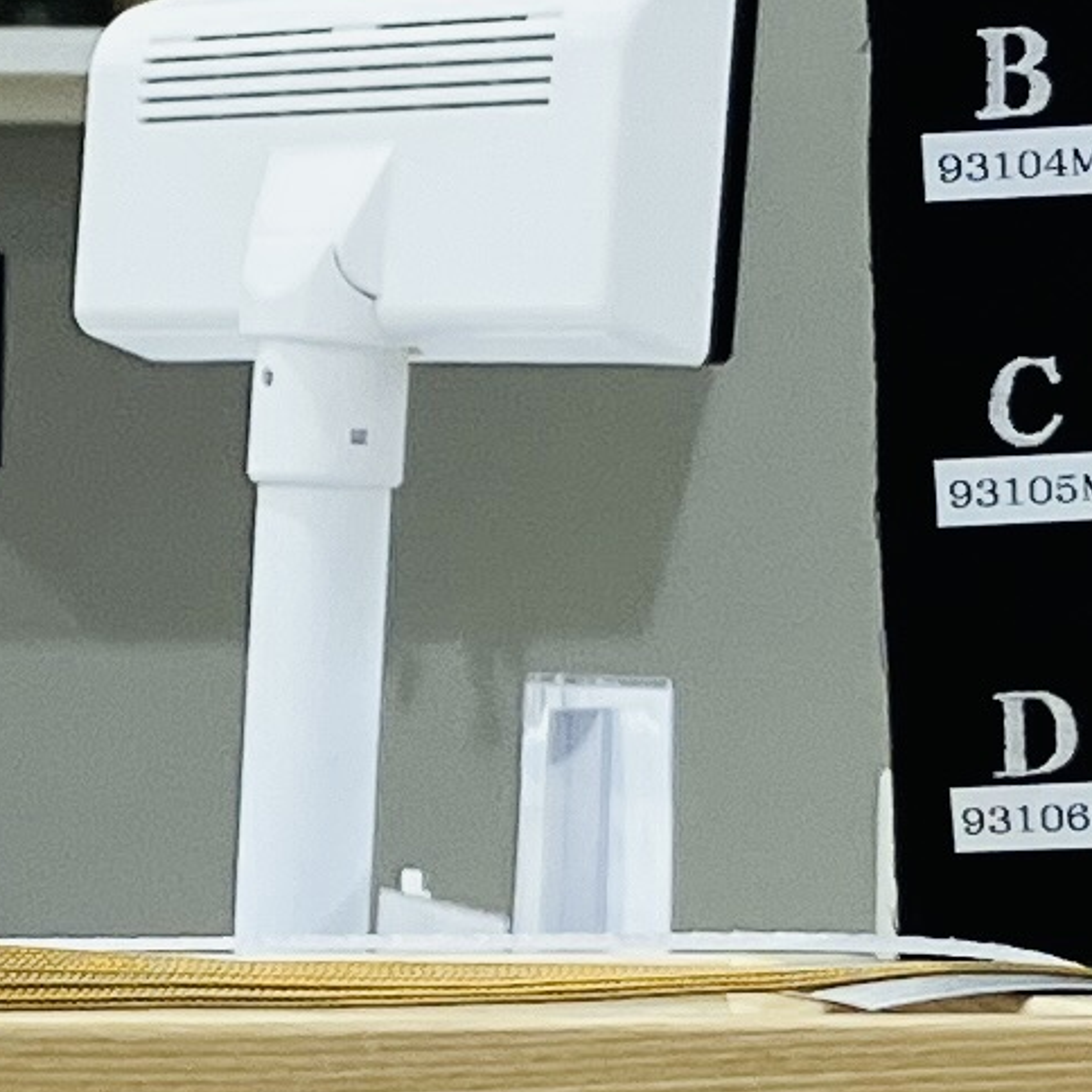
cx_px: -681
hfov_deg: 8.3
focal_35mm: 206
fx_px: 7352
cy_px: 1058
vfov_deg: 8.5
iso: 64
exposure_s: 1/100
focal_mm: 3.99
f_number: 1.8
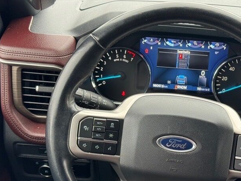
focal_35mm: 81
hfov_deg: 24.0
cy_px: 136
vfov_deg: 18.1
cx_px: 170
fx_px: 564
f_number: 1.78
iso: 100
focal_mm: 6.76
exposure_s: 1/68
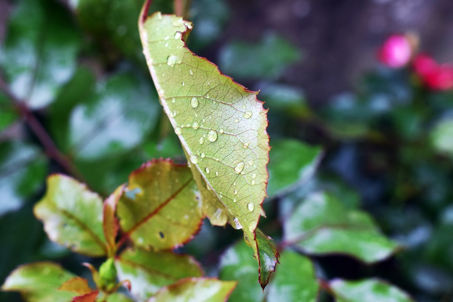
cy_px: 151
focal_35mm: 57
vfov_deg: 23.8
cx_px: 226
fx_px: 717
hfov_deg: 35.0
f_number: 8
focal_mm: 38
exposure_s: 1/200
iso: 400
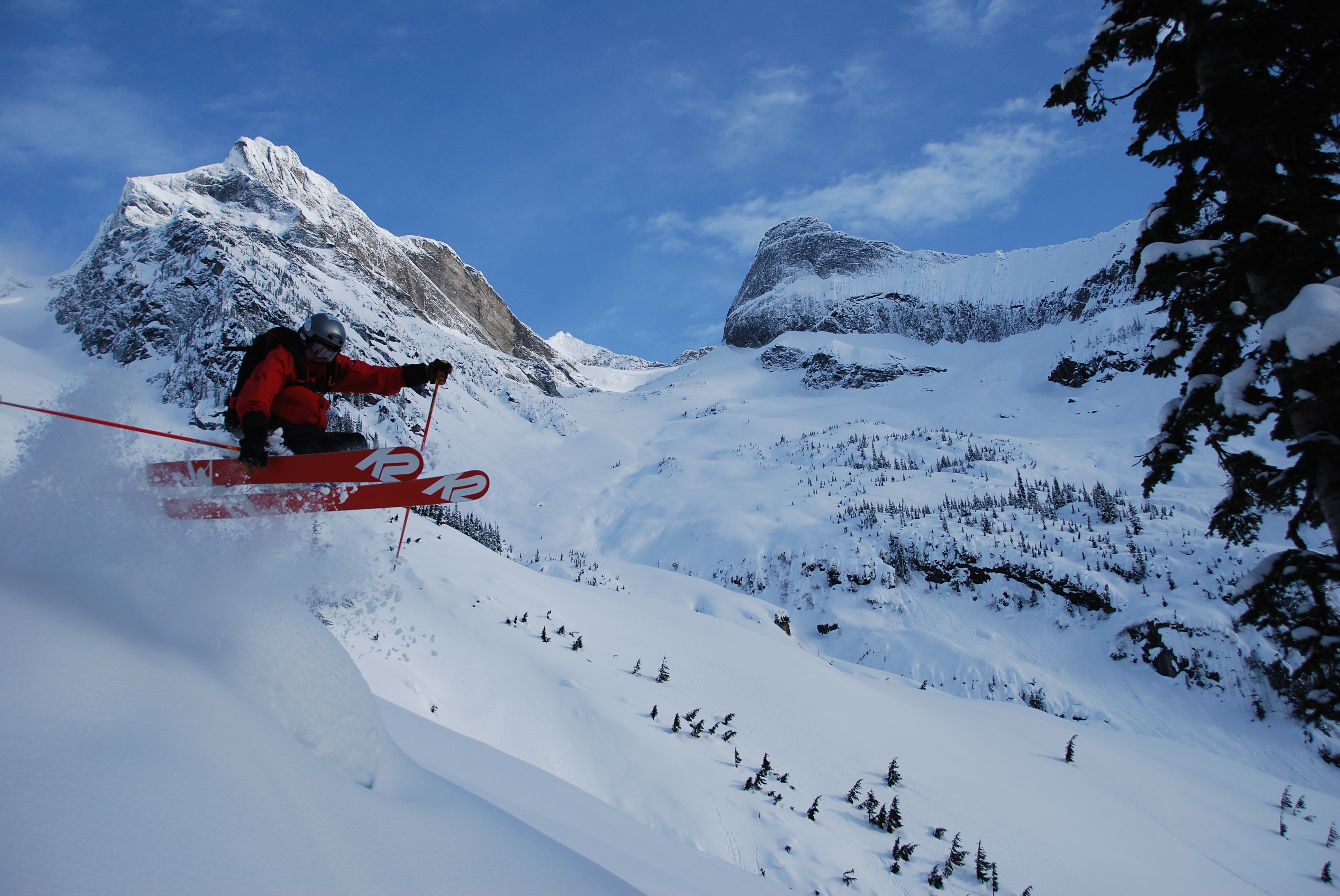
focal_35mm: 30
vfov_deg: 43.7
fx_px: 1118
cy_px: 448
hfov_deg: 61.9
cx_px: 670
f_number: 4
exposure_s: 1/1000
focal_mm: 20
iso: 125
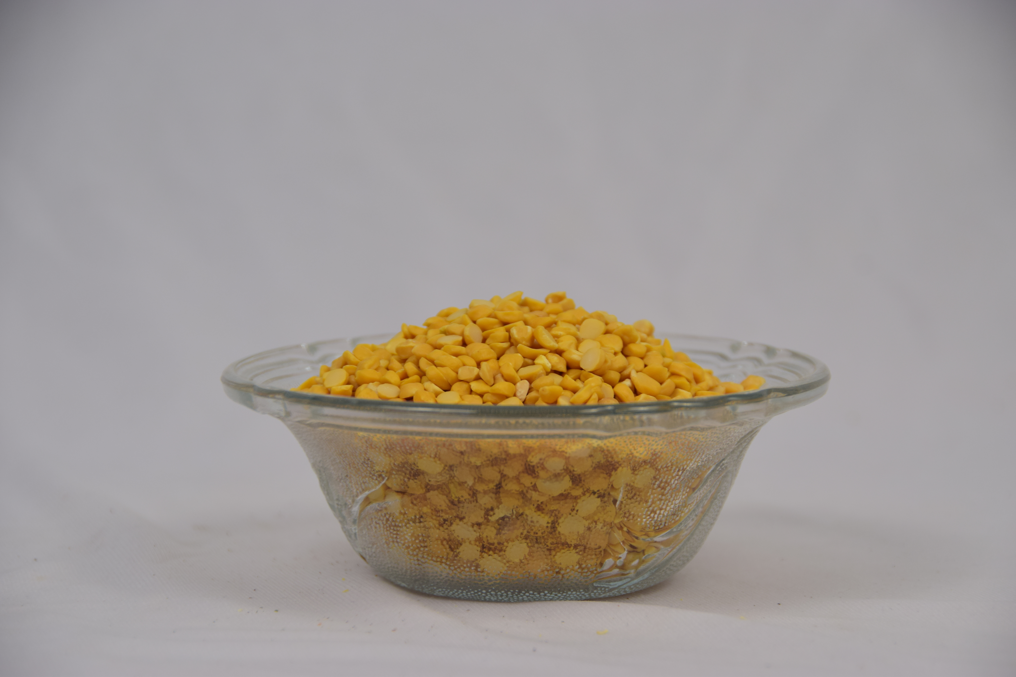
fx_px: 4445
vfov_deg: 8.7
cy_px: 338
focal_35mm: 158
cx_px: 508
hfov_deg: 13.0
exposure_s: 1/160
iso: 200
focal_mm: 105
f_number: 6.3
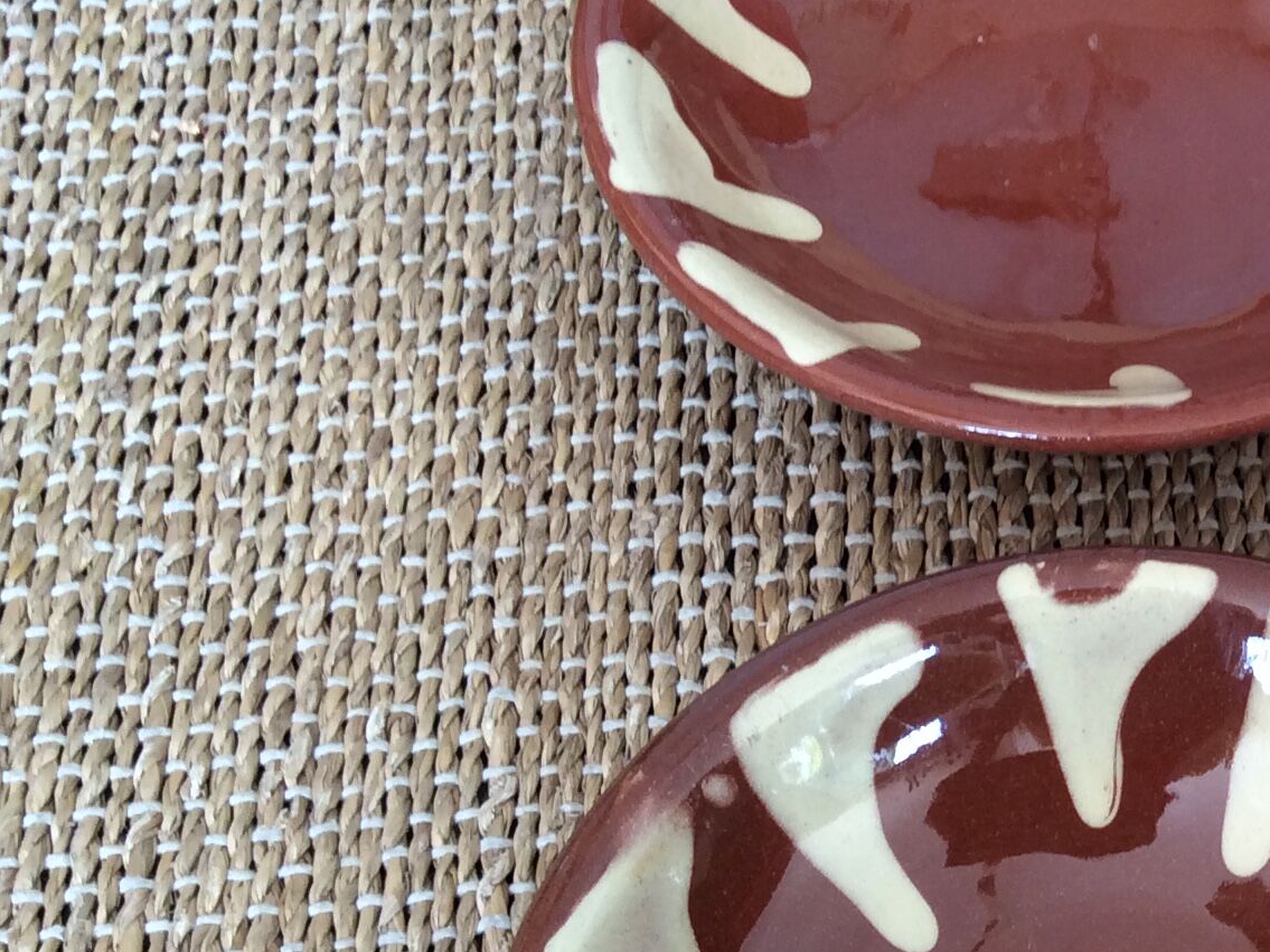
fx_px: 2678
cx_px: 1342
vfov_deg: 20.0
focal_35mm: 73
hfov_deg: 25.1
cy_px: 718
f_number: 2.4
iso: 40
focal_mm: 3.3
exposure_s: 1/25
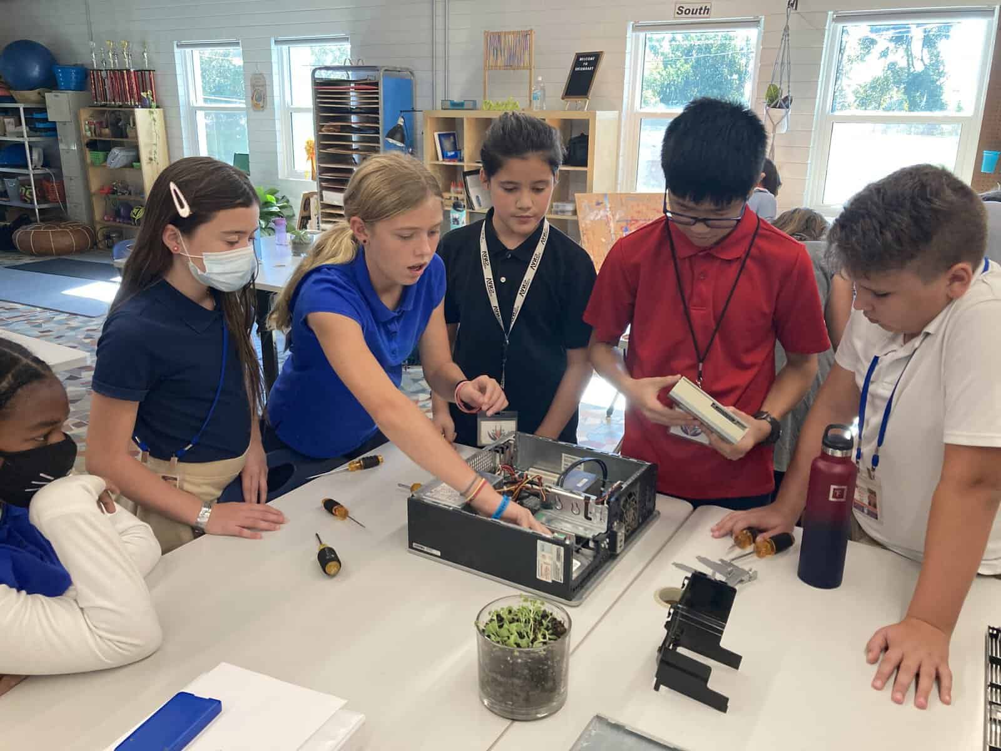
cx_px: 500
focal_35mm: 28
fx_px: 810
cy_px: 376
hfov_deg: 63.4
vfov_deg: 49.7
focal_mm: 3.99
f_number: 1.8
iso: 100
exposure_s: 1/60
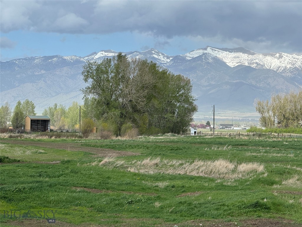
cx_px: 151
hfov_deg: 16.4
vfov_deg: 12.3
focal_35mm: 120
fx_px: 1047
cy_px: 114
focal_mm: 15.66
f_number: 2.8
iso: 50
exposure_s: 1/1546
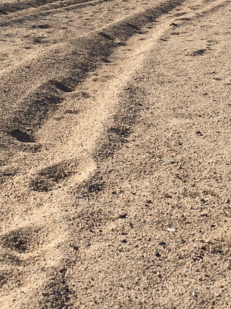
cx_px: 69
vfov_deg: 21.6
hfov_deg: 16.9
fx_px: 774
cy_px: -8
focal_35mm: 87
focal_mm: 4.15
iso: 25
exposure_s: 1/2653
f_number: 2.2
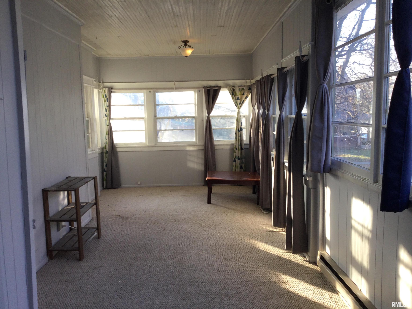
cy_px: 154
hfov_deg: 58.4
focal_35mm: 31
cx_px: 206
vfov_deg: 45.4
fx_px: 369
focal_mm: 3.3
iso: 25
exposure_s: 1/50
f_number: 2.4
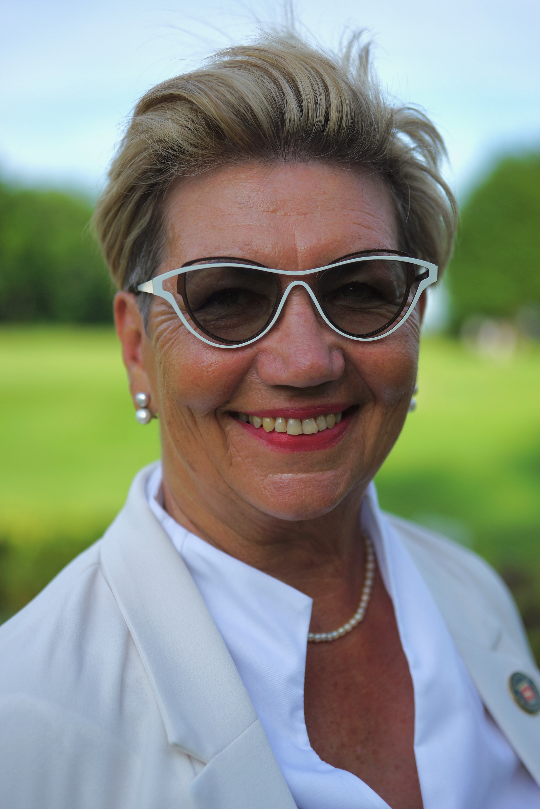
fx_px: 1575
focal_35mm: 70
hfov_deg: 19.5
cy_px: 404
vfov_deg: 28.8
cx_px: 270
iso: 100
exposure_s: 1/800
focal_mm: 70
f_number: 2.8
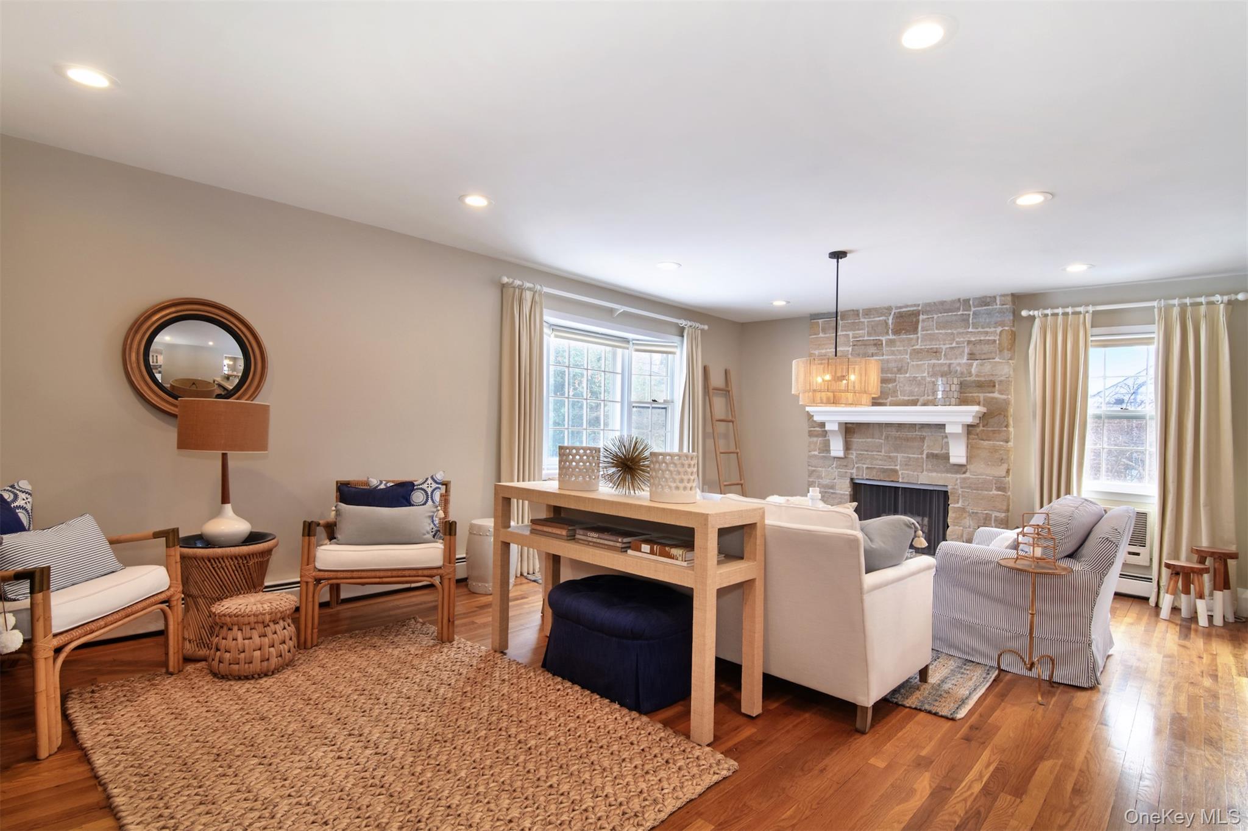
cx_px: 624
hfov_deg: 95.0
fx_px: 572
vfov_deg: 72.0
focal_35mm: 16
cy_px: 416
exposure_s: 1/10
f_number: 11
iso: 400
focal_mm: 11
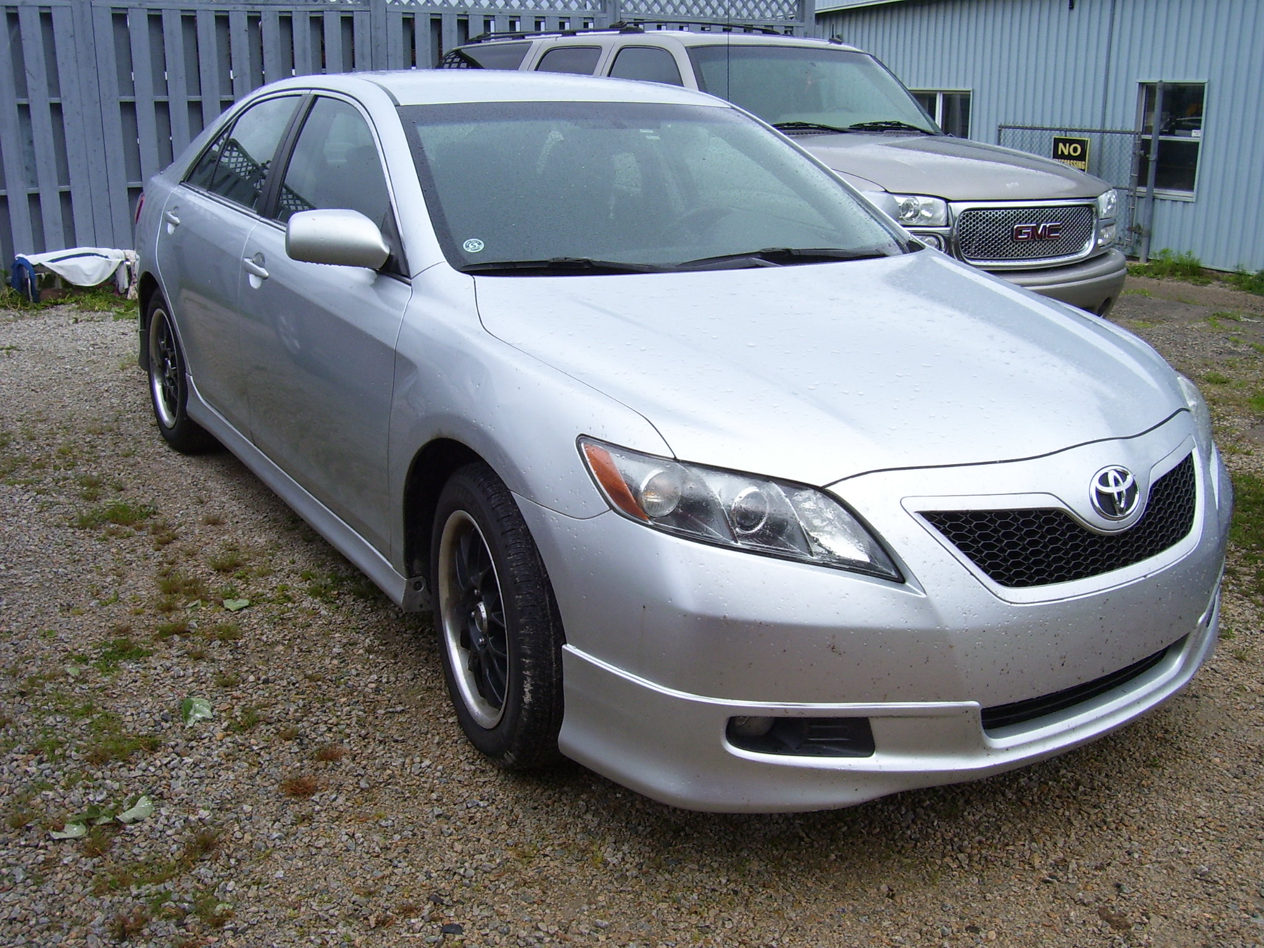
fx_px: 1242
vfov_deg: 41.8
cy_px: 474
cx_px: 632
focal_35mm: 34
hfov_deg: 54.0
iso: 80
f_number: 4.8
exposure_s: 1/350
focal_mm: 5.6
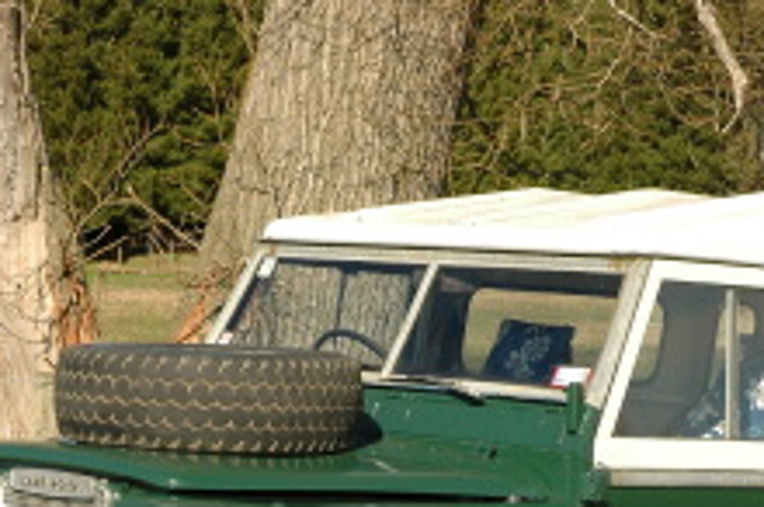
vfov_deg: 9.4
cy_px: 526
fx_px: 3051
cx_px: 455
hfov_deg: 14.3
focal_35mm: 144
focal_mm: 44
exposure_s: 1/800
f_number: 8
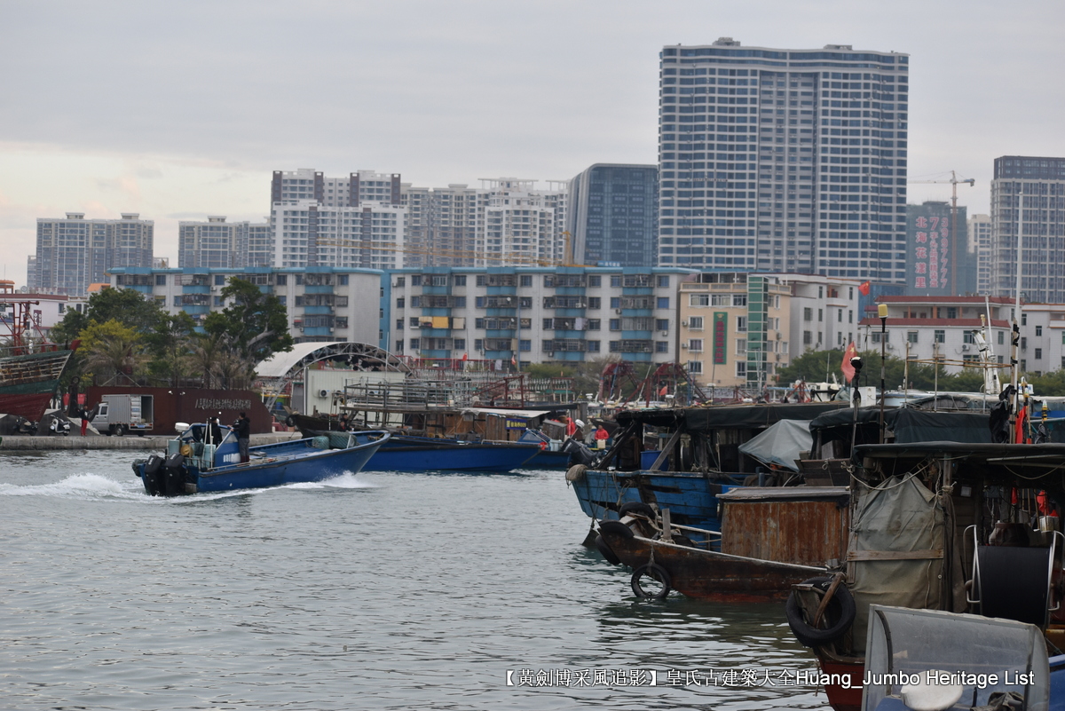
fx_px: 3107
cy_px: 356
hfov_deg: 19.4
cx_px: 532
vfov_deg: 13.1
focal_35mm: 105
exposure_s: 1/250
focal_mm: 70
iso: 360
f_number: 5.6
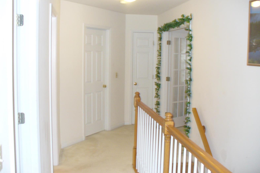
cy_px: 79
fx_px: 282
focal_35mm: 39
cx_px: 130
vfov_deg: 34.2
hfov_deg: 49.5
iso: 200
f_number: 2.8
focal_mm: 6.1
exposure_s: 1/30
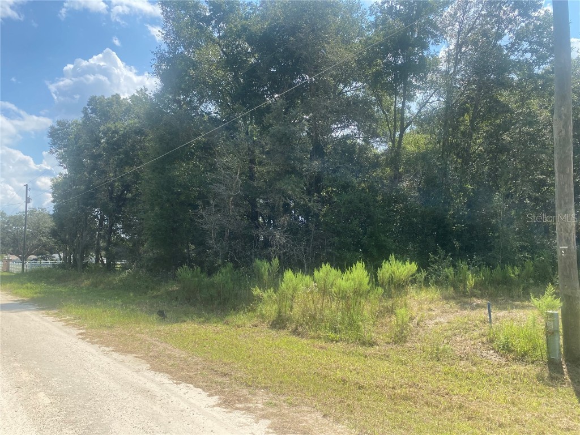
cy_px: 218
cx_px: 290
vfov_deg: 53.1
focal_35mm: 26
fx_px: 436
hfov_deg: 67.3
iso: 32
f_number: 1.8
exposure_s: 1/1504
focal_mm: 4.25
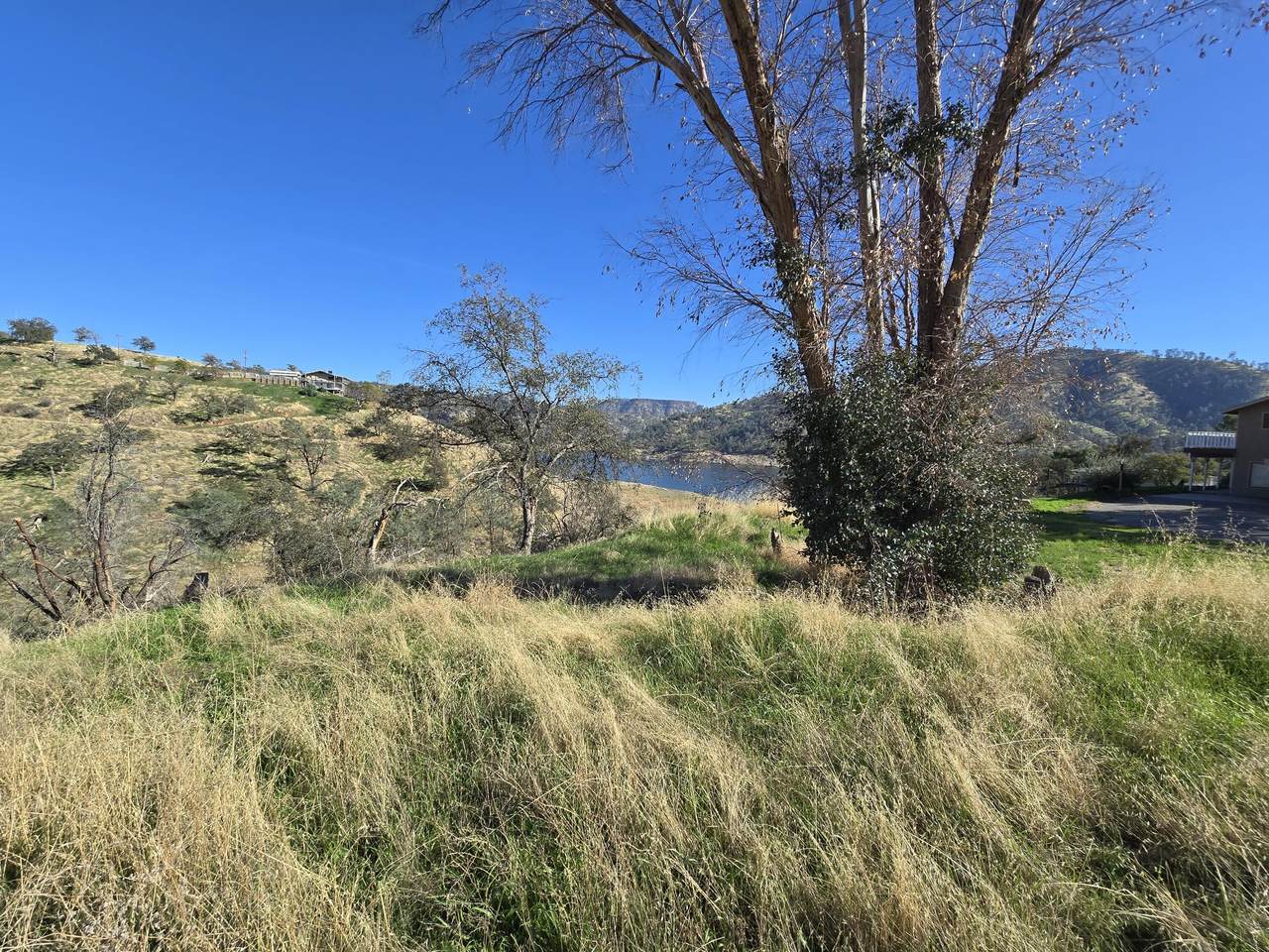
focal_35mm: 13
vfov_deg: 89.9
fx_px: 477
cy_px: 476
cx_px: 634
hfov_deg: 106.2
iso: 50
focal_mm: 2.2
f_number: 2.2
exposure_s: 1/1910
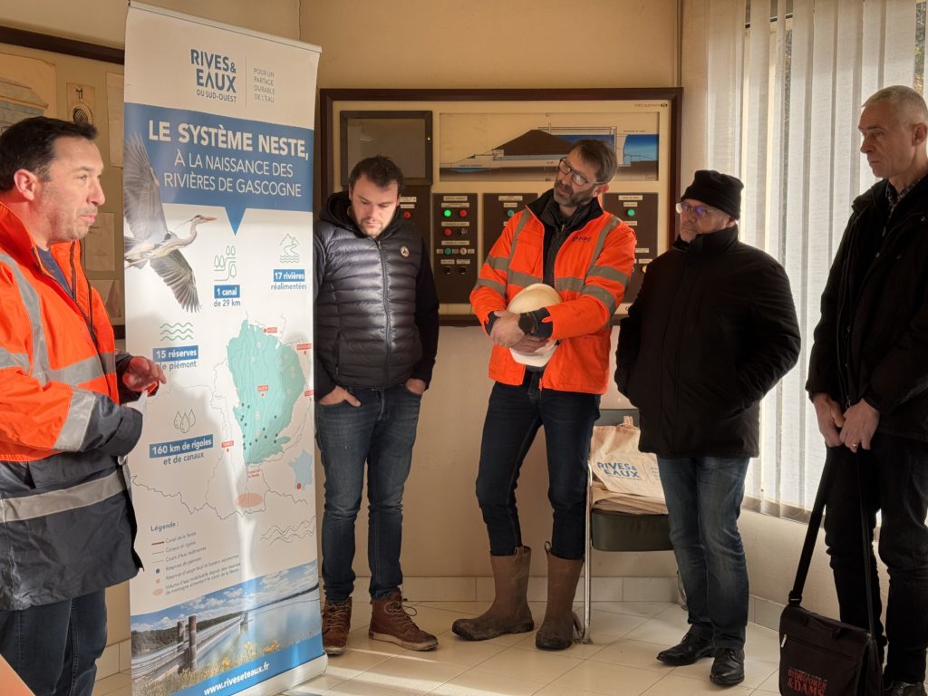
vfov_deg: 30.3
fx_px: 1287
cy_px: 348
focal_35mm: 48
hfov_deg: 39.7
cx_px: 464
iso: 64
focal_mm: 6.76
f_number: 1.78
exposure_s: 1/467
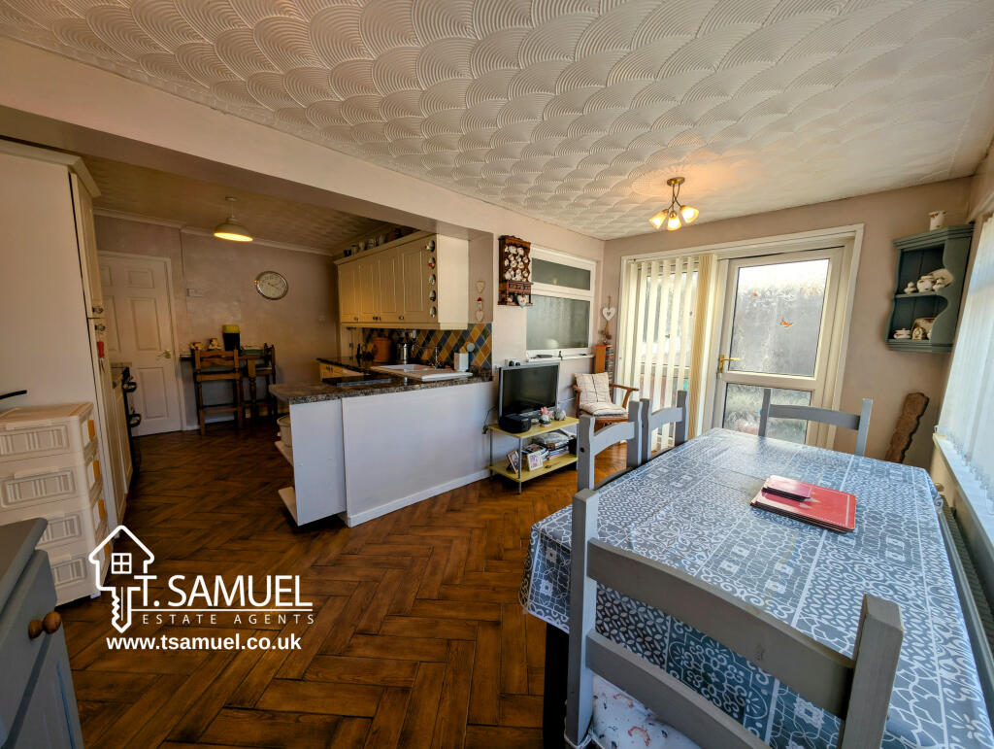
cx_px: 497
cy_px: 374
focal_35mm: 12
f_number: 1.95
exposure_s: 1/145
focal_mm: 2.23
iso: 42
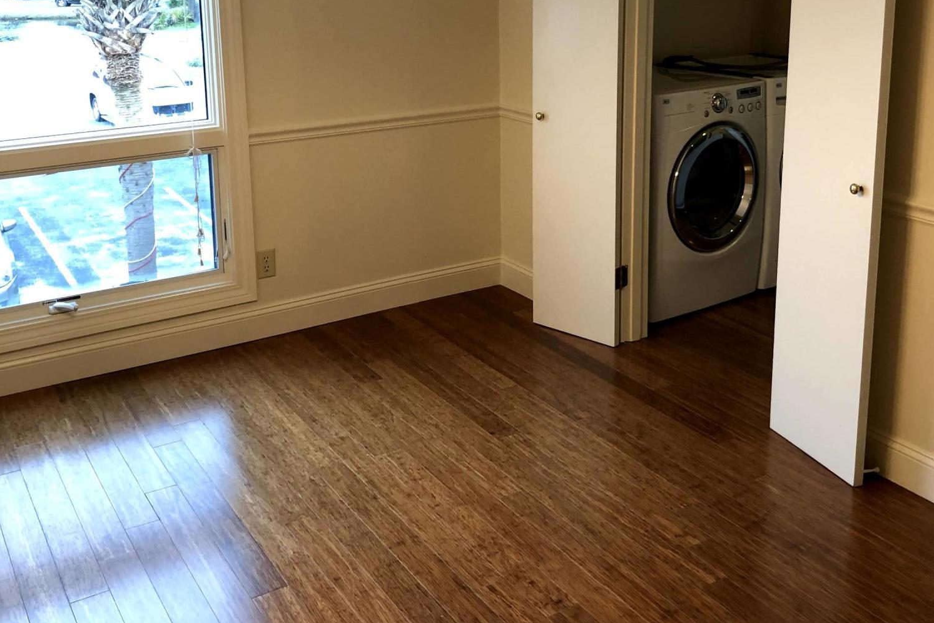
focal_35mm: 39
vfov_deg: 33.3
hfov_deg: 49.5
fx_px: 1012
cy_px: 133
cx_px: 468
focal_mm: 3.99
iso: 40
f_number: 1.8
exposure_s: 1/30
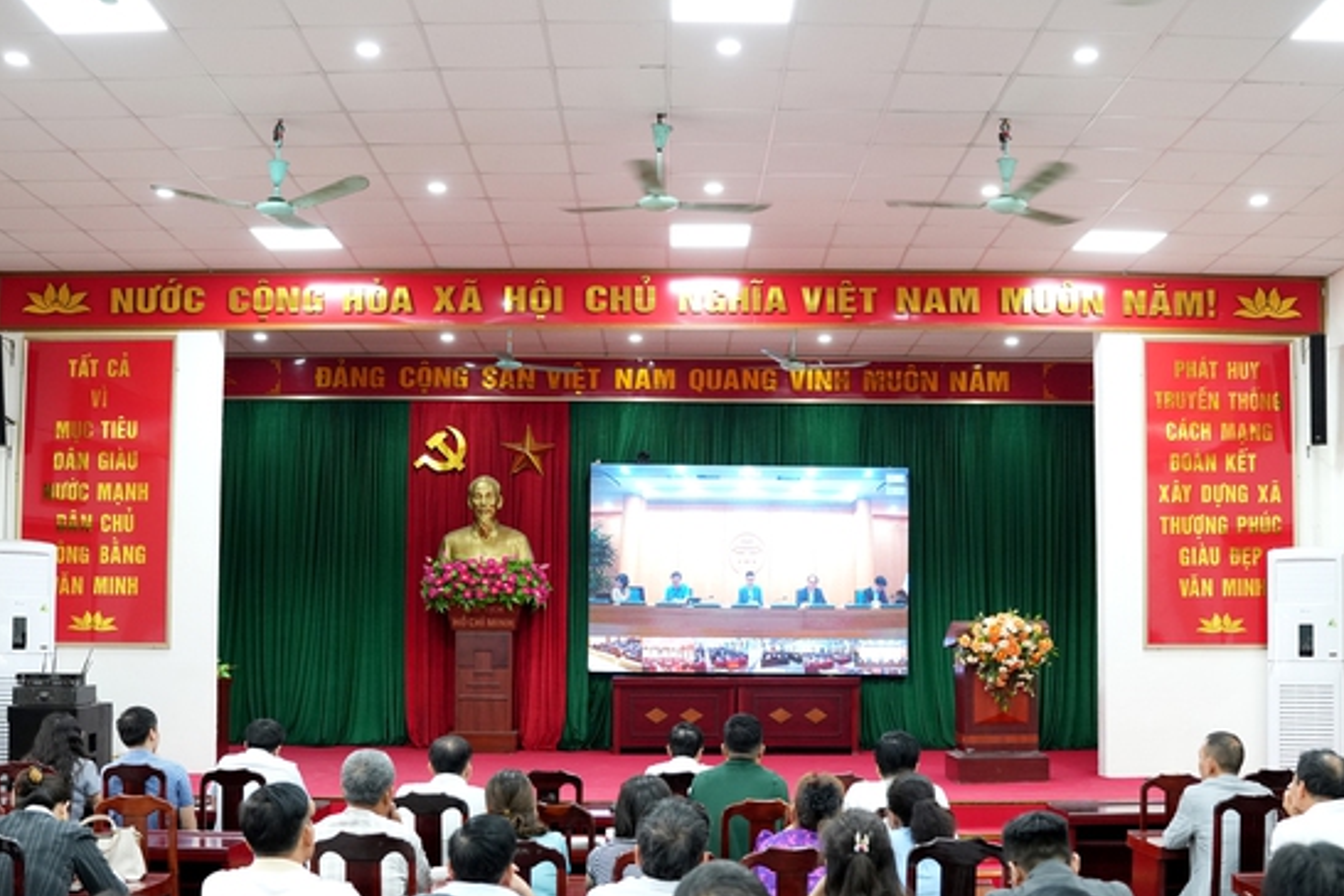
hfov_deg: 46.4
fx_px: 1568
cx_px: 684
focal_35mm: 42
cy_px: 590
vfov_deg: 31.7
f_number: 4
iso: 1600
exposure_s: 1/125
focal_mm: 31
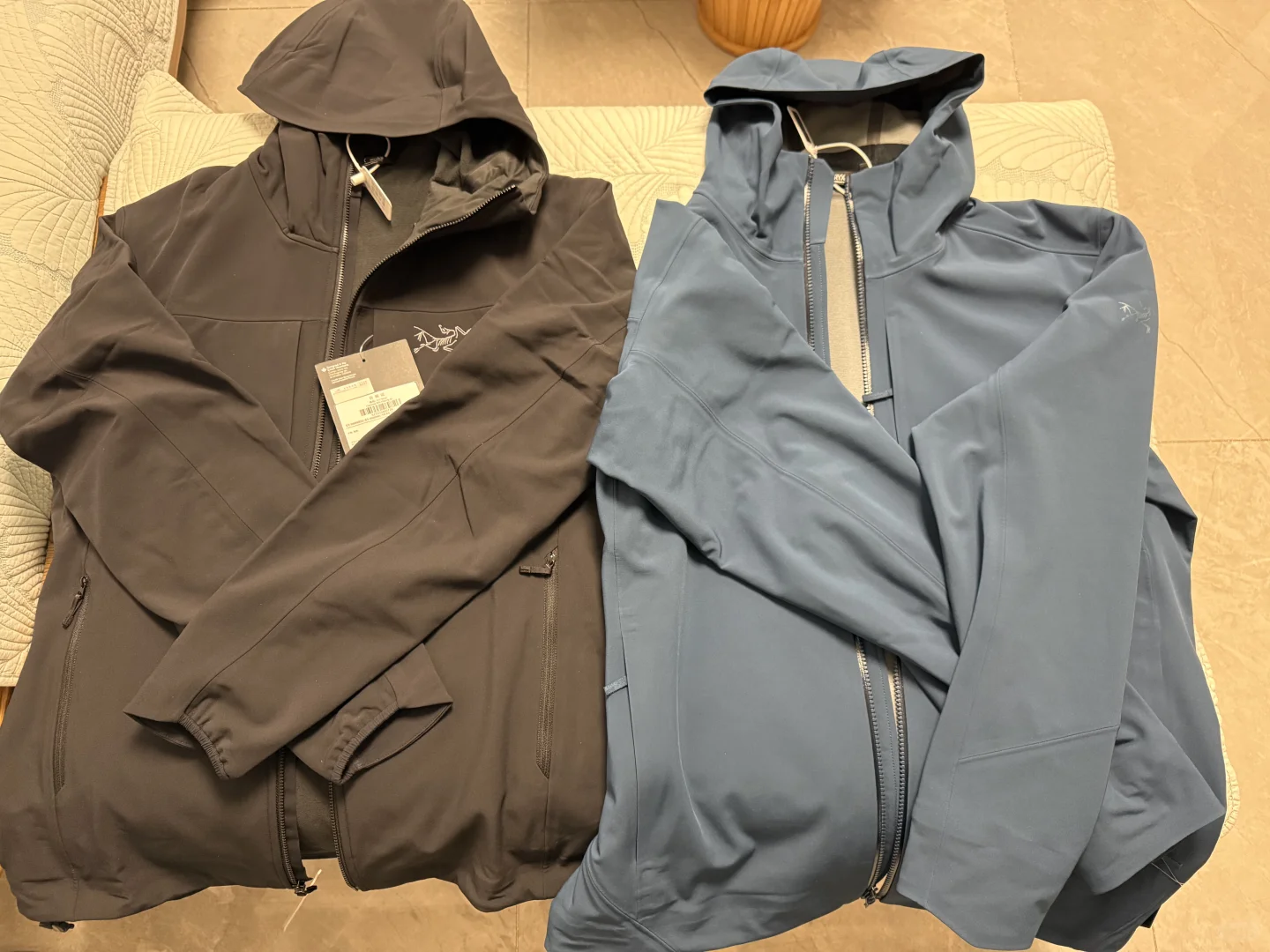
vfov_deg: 56.8
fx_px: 881
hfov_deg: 71.6
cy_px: 476
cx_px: 635
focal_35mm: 24
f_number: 1.78
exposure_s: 1/54
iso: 800
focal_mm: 6.76
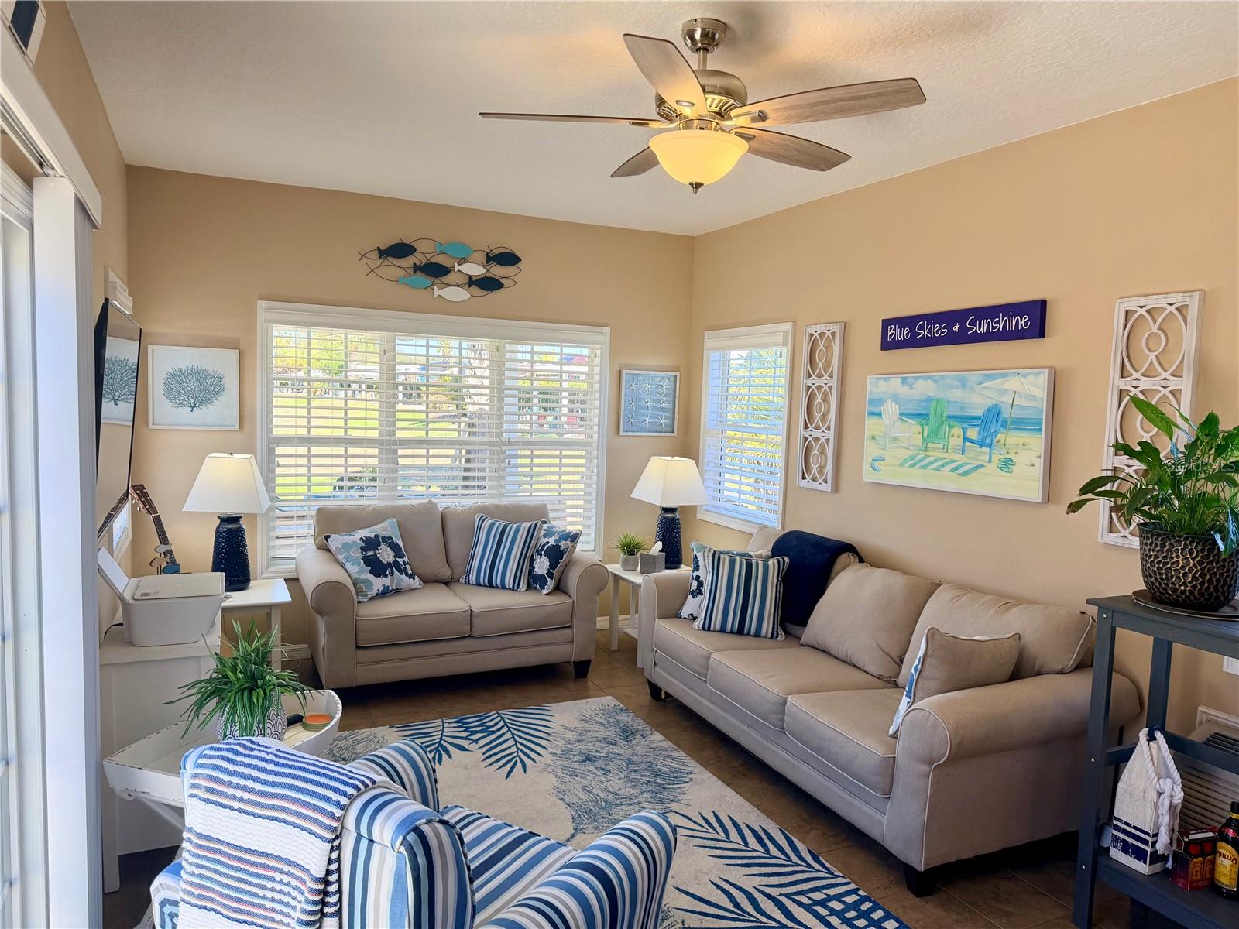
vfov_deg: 56.8
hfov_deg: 71.6
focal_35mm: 24
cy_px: 464
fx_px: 859
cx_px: 620
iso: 80
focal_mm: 6.76
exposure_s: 1/308
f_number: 1.78
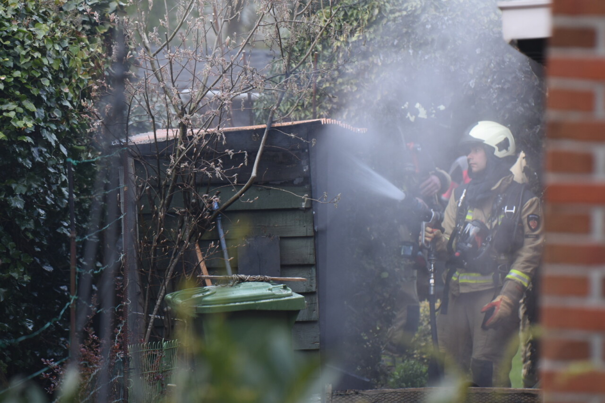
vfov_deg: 4.6
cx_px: 302
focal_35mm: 300
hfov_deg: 6.9
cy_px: 202
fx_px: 5041
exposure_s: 1/80
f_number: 3.5
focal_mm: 200
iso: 200
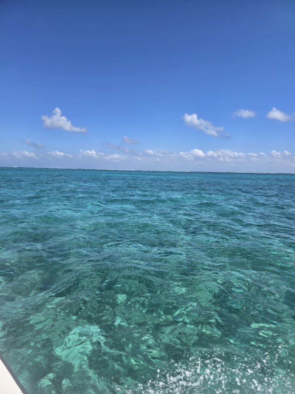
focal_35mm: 23
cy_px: 197
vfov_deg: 73.9
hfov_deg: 58.9
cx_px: 148
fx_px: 261
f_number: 1.7
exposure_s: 1/917
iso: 12
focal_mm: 6.3
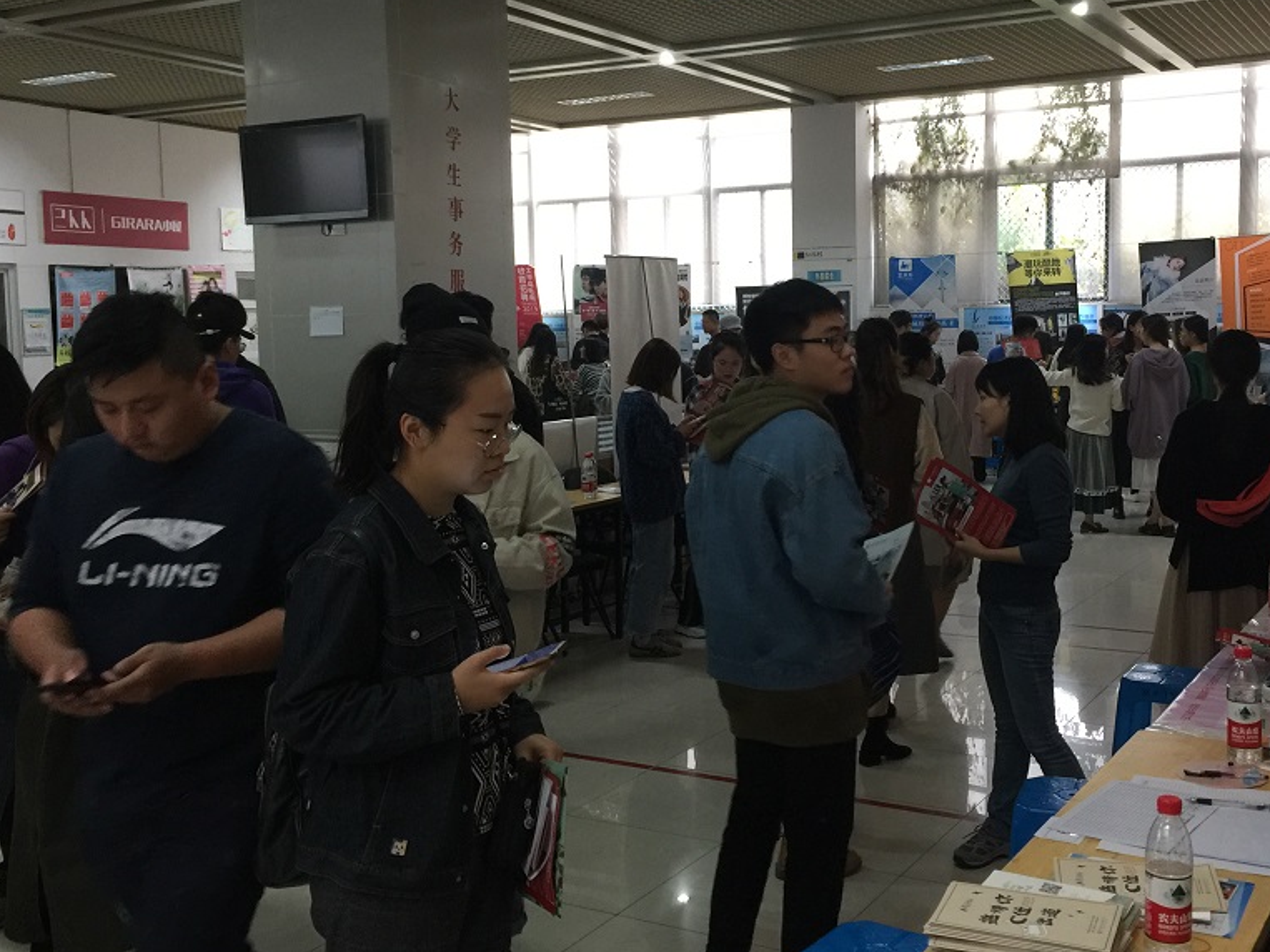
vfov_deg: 37.7
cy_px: 446
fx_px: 1394
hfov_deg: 48.7
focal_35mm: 38
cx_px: 759
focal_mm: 4.15
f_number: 2.2
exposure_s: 1/17
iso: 100
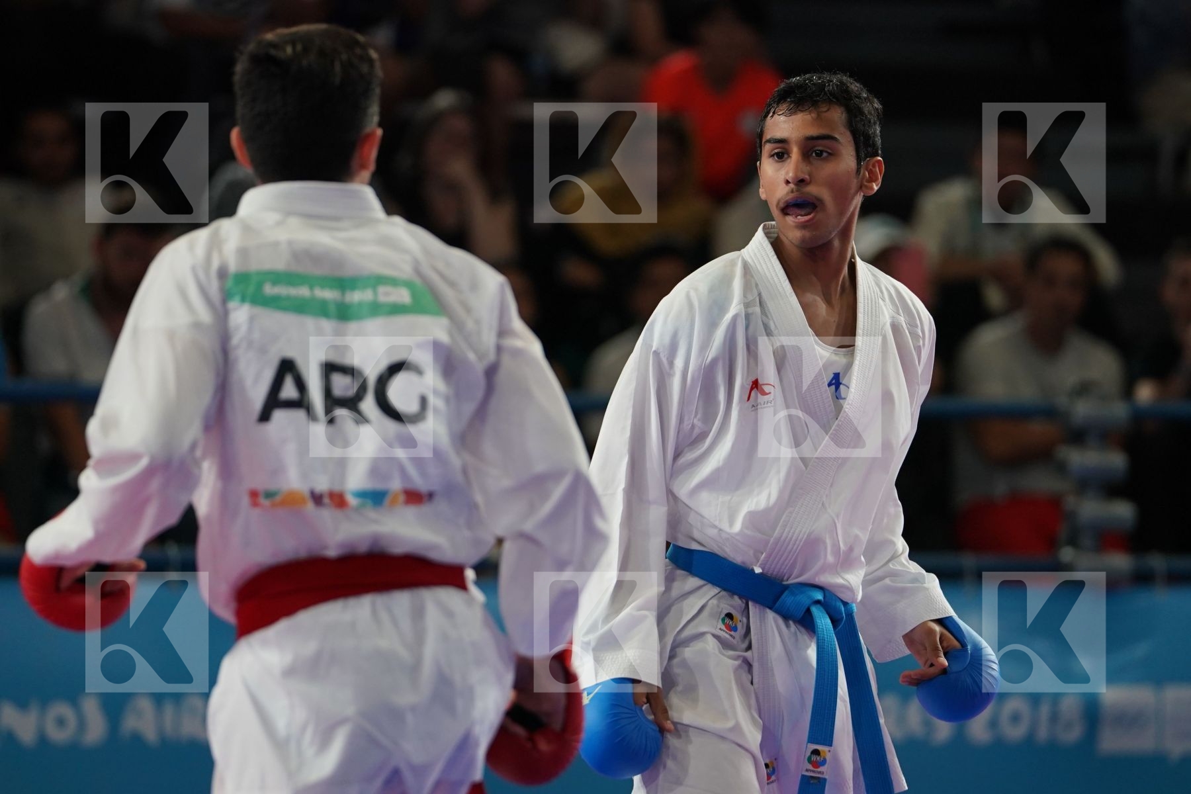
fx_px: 9527
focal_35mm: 288
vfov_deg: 4.8
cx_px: 596
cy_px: 397
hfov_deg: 7.2
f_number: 2.8
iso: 1250
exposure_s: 1/1000
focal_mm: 192
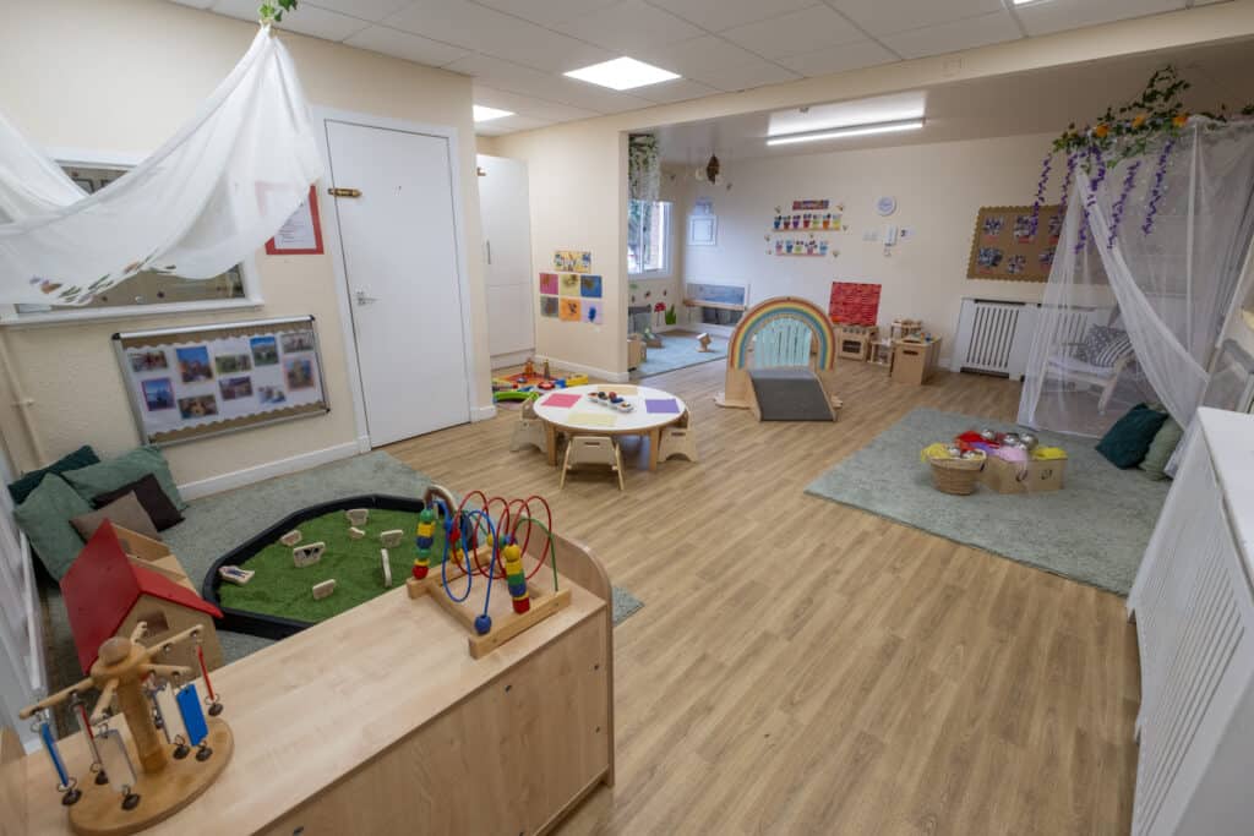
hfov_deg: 100.4
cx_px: 627
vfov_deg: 77.3
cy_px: 418
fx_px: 523
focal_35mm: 15
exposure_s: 1/50
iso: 400
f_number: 5.6
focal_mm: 10
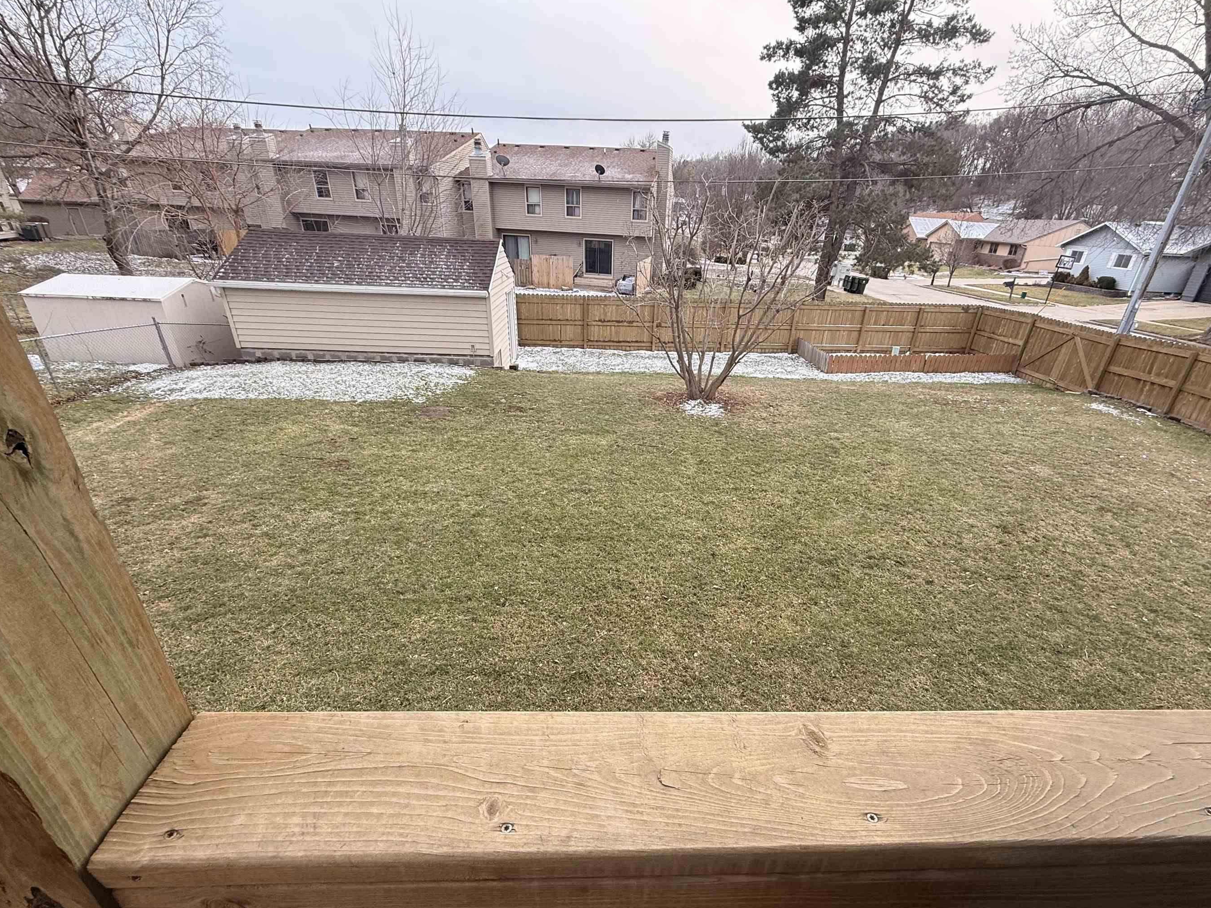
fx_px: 560
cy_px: 507
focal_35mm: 16
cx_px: 644
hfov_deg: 94.4
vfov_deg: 77.8
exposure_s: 1/148
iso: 50
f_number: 2.2
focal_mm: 2.22
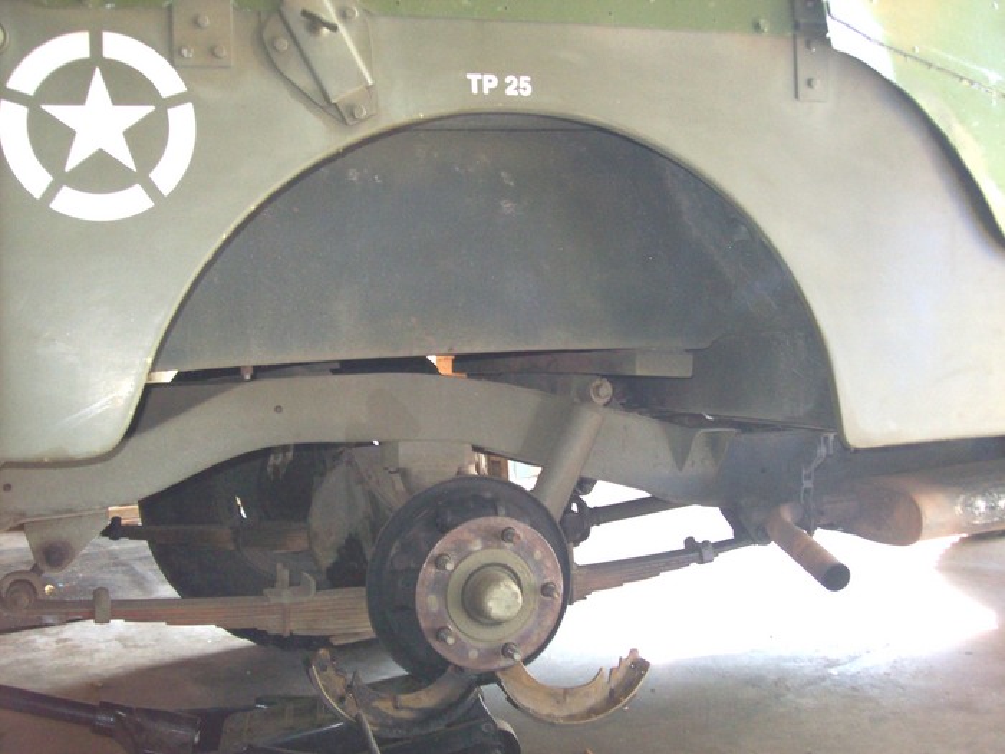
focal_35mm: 36
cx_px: 502
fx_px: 1045
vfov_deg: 39.7
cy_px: 377
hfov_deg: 51.4
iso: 200
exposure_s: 1/64
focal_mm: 6
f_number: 2.7
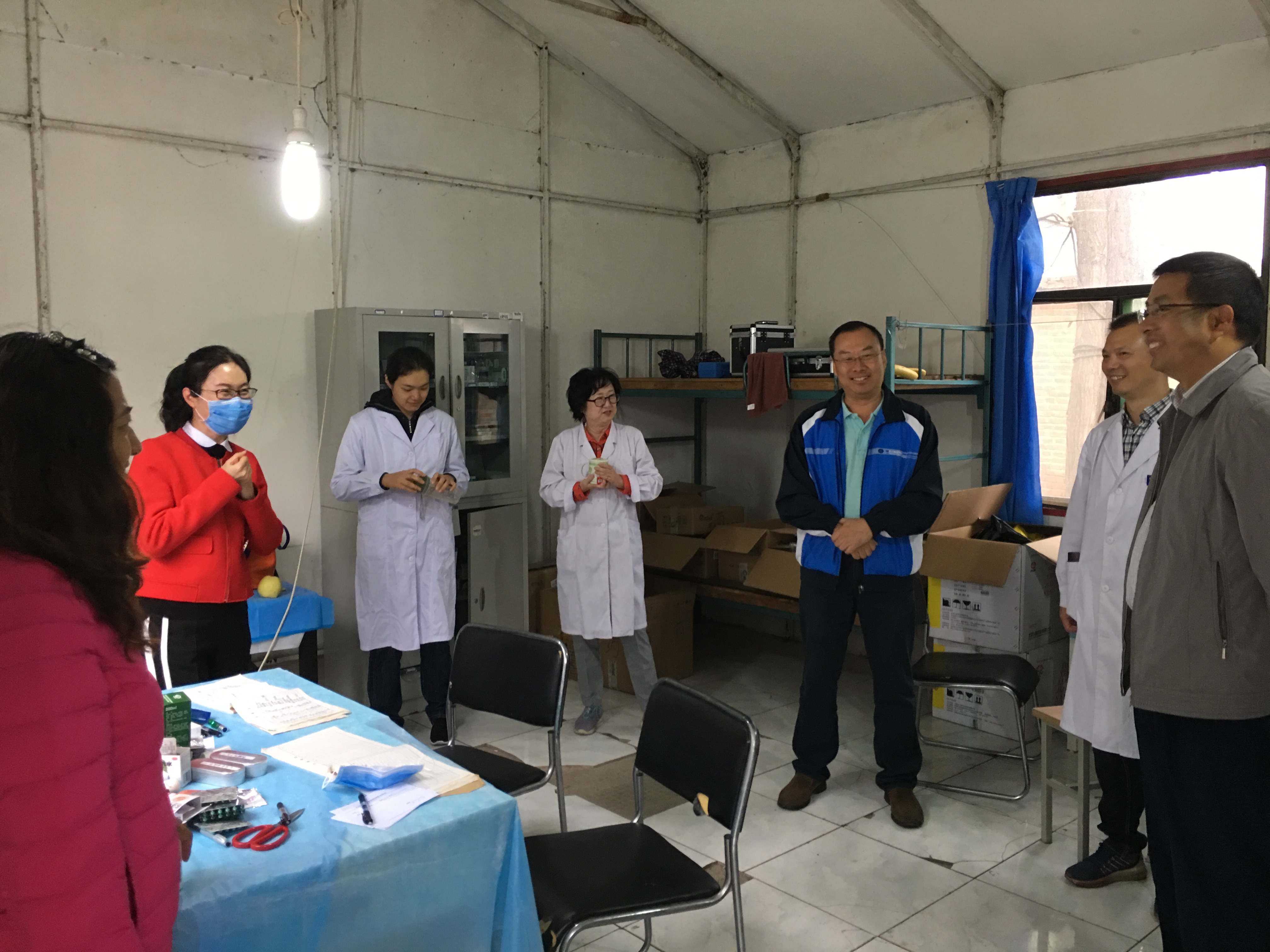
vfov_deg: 48.2
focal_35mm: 29
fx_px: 1064
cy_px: 476
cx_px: 635
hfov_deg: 61.7
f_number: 2.2
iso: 80
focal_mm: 4.15
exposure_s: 1/17
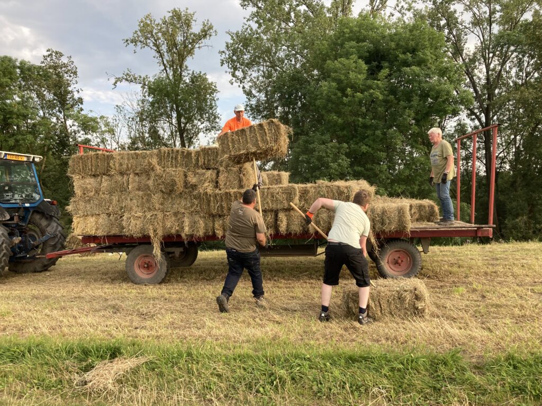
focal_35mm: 28
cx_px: 271
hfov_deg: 63.4
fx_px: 438
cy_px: 203
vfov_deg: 49.7
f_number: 1.8
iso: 20
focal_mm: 3.99
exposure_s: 1/260
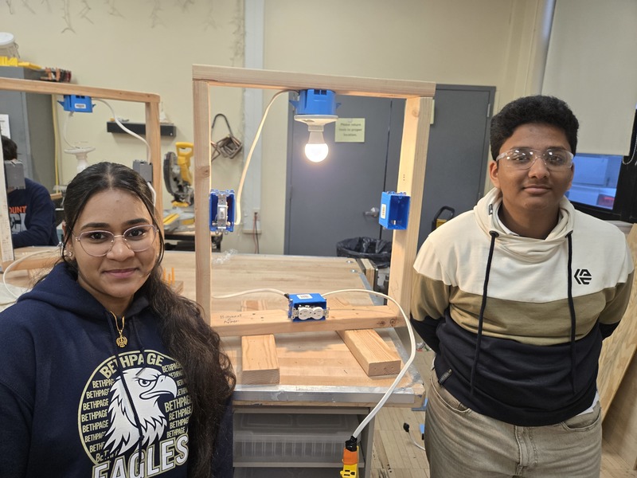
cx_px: 318
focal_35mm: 23
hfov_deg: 73.9
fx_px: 423
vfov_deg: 58.9
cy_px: 239
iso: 125
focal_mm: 5.4
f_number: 1.8
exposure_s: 1/120
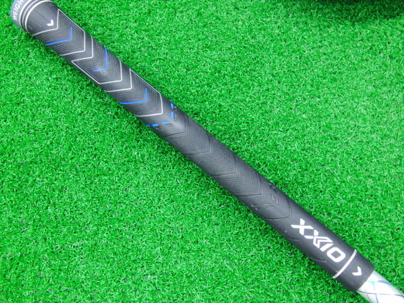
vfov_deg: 38.7
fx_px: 432
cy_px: 152
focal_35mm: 37
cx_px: 202
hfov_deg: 50.1
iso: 400
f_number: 3.6
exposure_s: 1/15
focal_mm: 6.42
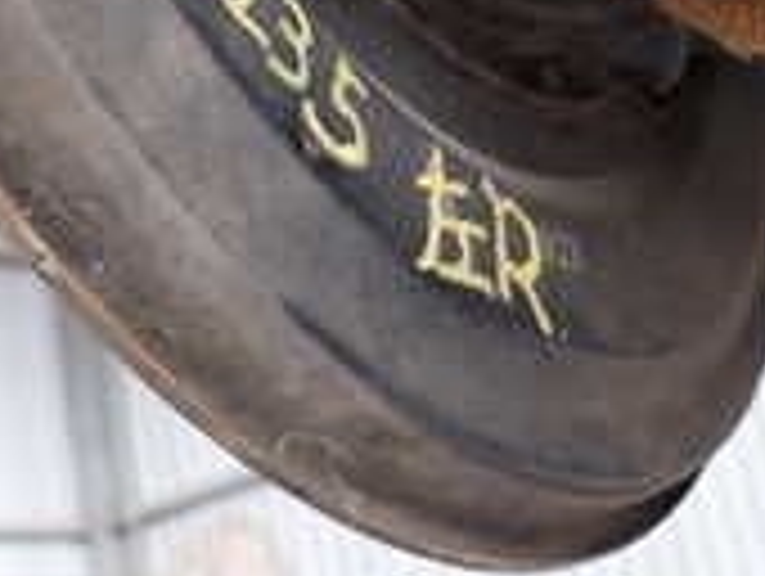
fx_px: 1948
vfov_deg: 15.5
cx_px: 302
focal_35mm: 88
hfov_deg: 22.2
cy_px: -279
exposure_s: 1/60
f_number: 2
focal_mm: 4.5
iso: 200
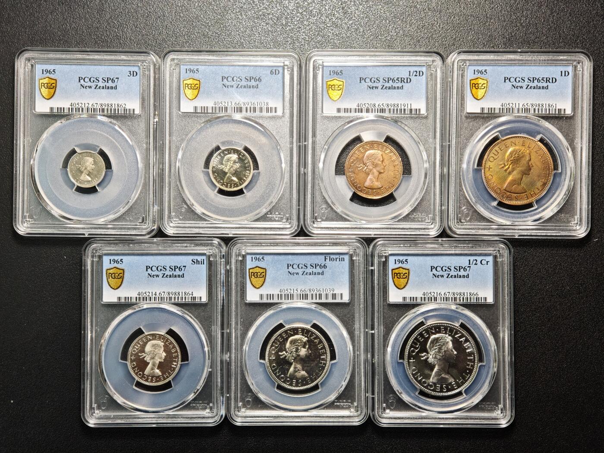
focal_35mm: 60
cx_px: 302
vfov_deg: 24.4
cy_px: 226
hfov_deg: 32.2
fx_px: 1047
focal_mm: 9
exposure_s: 1/100
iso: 400
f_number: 2
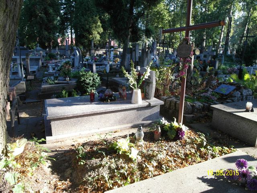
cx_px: 128
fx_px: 178
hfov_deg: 71.6
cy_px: 96
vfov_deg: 56.8
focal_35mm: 24
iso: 80
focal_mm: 5.2
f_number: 3.4
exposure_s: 1/90
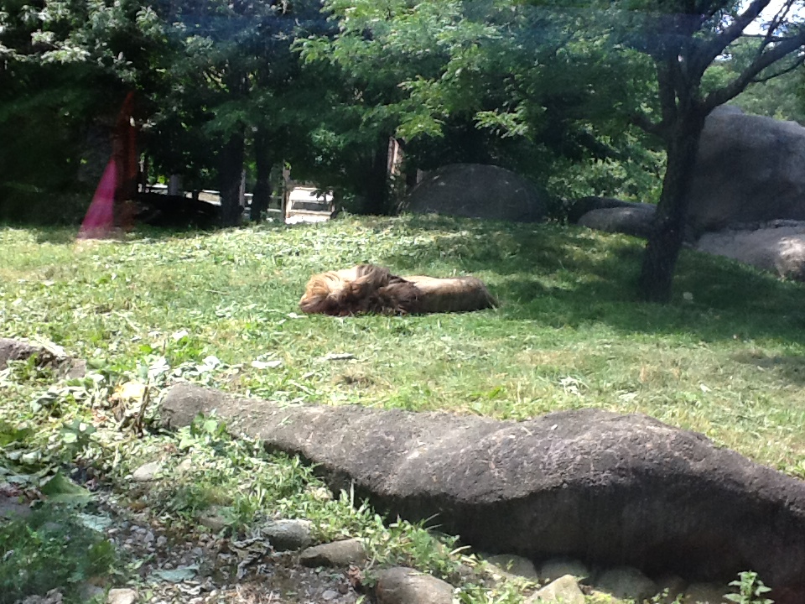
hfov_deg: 56.8
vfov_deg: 44.2
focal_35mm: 32
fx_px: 744
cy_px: 302
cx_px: 402
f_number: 2.4
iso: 64
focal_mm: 2.03
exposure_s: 1/194
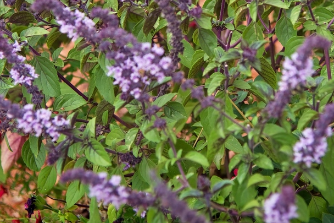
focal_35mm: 139
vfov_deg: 9.8
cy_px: -5
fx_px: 1289
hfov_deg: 14.8
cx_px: 196
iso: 280
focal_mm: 66
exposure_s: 1/160
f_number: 4
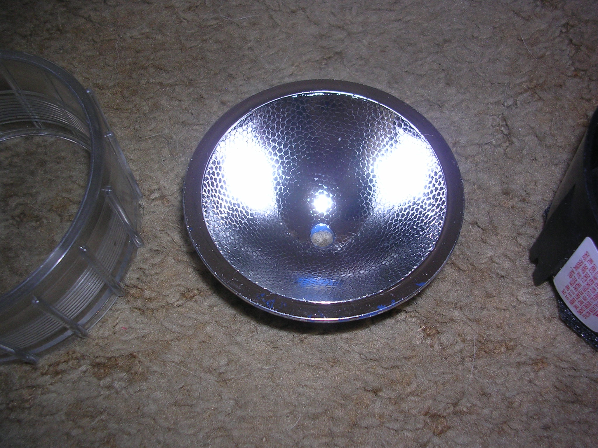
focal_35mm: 38
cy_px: 224
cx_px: 299
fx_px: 656
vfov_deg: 37.7
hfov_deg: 49.0
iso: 50
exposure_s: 1/60.1
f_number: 2.8
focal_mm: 5.8
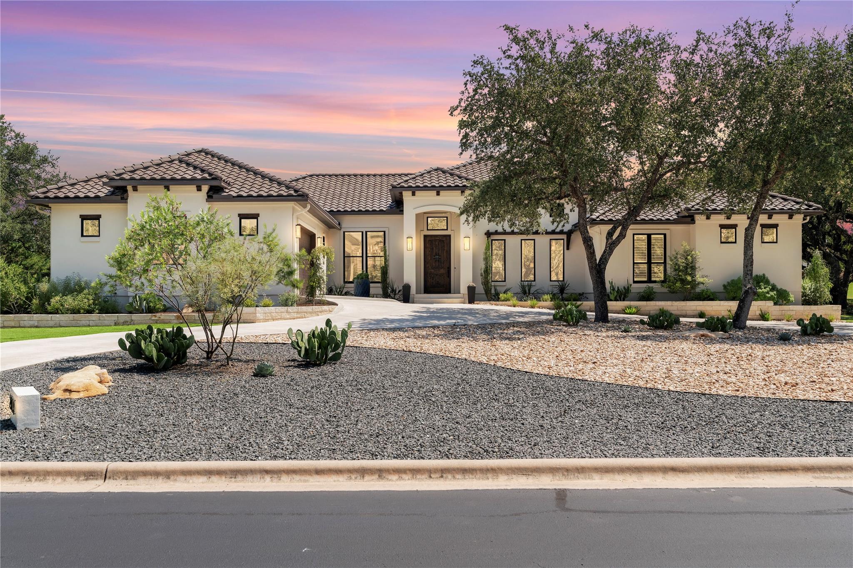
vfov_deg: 37.8
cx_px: 426
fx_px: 829
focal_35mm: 35
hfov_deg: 54.4
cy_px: 284
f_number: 8
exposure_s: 1/320
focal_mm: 35
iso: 250
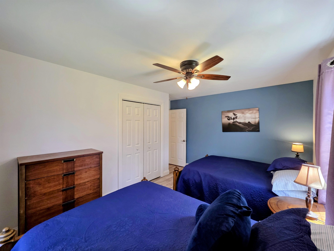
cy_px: 126
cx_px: 167
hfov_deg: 106.2
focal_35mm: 13
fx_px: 125
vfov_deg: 89.9
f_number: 1.9
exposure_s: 1/120
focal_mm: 2.2
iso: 160
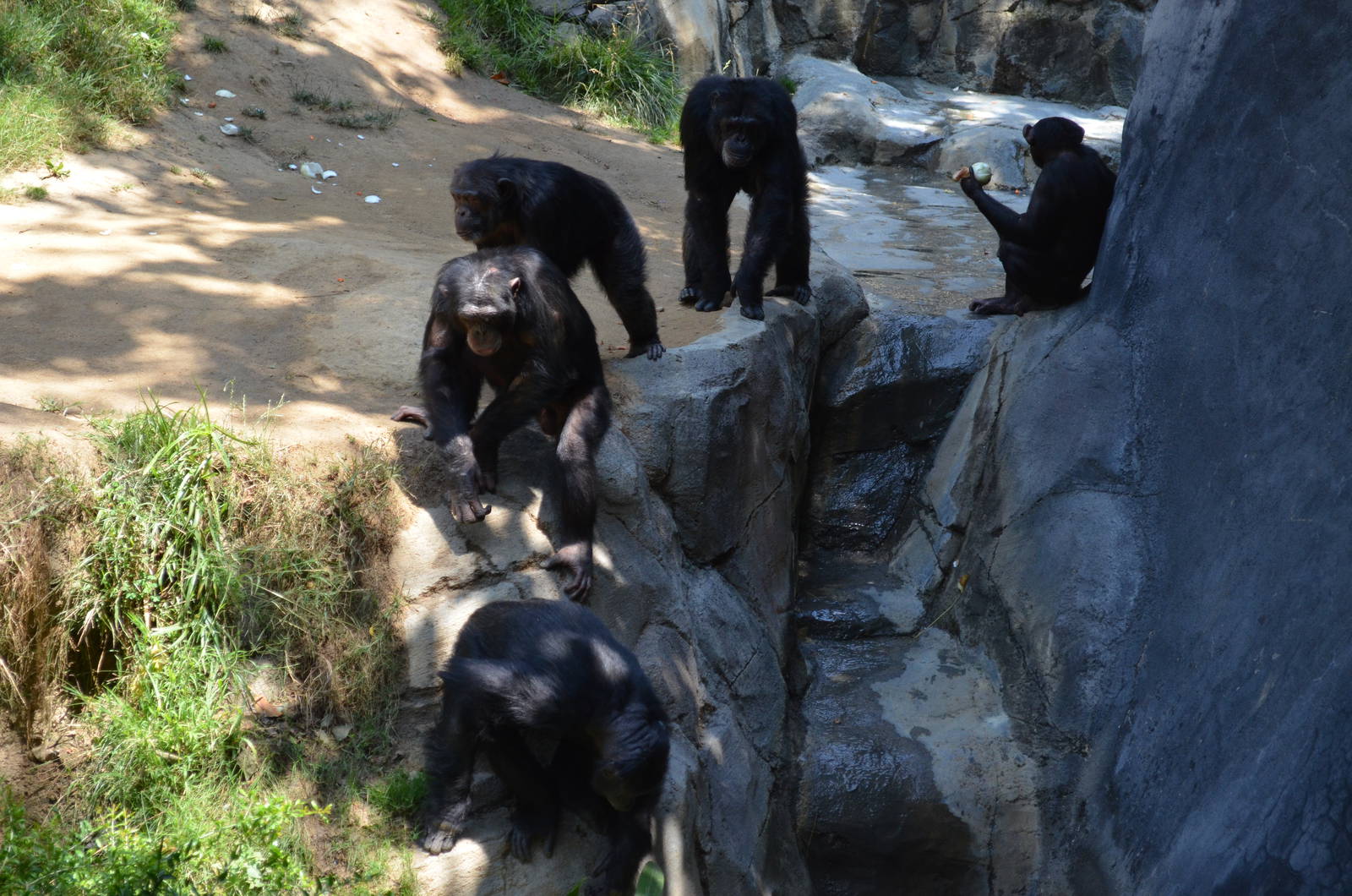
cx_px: 676
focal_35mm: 82
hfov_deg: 24.7
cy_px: 448
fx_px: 3092
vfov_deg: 16.5
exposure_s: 1/500
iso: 800
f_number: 5.6
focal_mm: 55
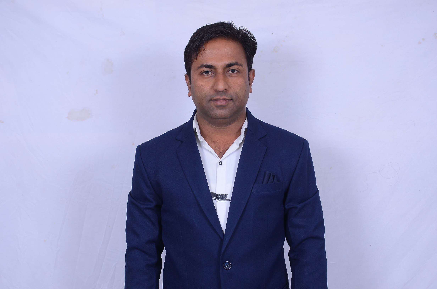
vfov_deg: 22.5
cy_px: 144
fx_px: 727
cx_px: 218
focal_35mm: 60
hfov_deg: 33.5
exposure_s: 1/160
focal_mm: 40
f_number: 8
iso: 250
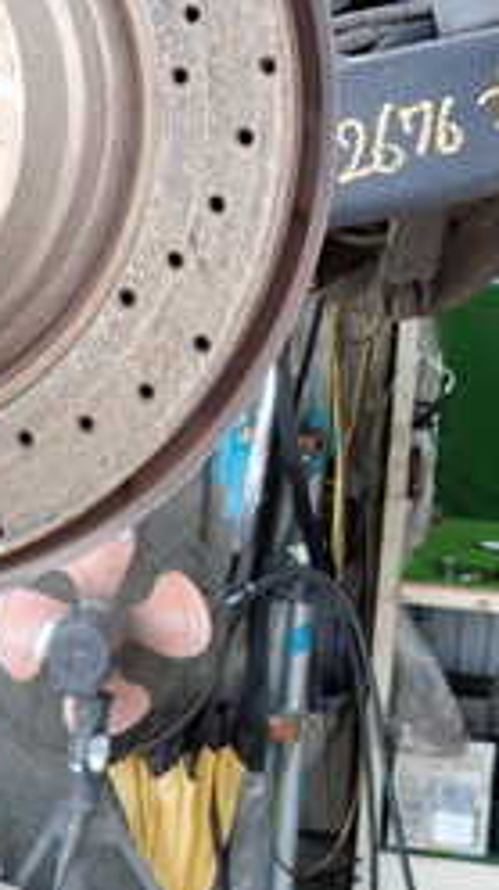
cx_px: 398
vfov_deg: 30.5
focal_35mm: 66
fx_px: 1557
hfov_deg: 18.1
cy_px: 86
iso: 125
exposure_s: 1/125
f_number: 2
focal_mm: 4.5
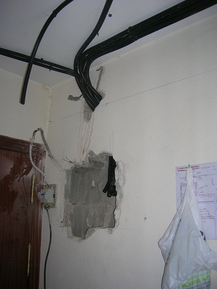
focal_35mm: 34
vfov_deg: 54.0
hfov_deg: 41.8
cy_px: 144
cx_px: 108
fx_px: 284
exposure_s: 1/60.1
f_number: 2.9
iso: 50
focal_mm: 5.7
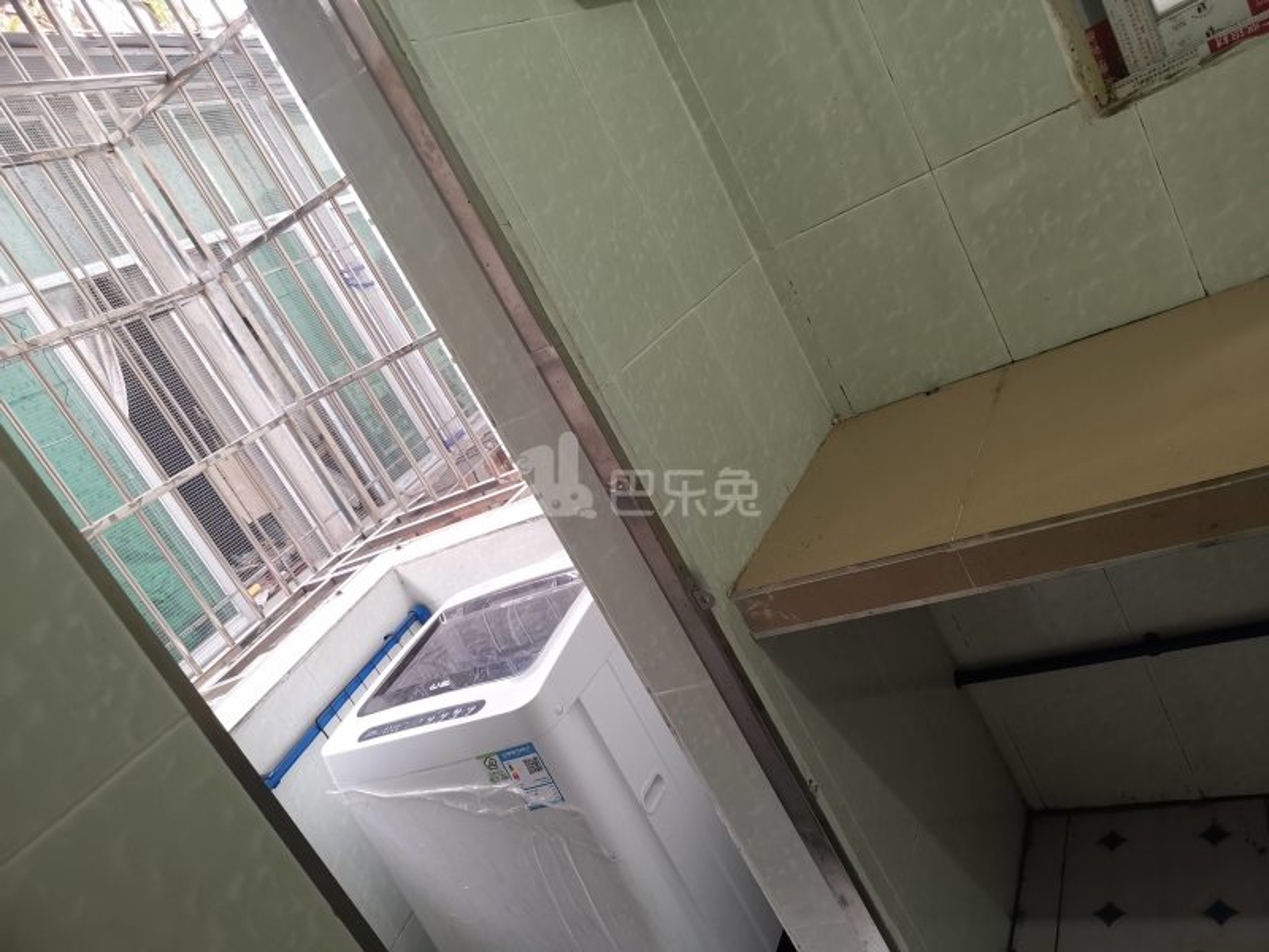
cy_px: 476
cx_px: 634
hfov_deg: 65.3
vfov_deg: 51.4
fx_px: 990
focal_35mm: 27
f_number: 1.8
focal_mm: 5.58
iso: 320
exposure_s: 1/100
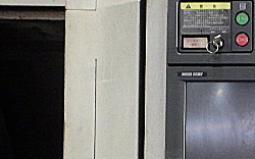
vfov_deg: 16.0
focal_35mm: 76
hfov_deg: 24.4
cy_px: 223
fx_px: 528
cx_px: 312
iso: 1000
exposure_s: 1/45
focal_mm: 5
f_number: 3.5
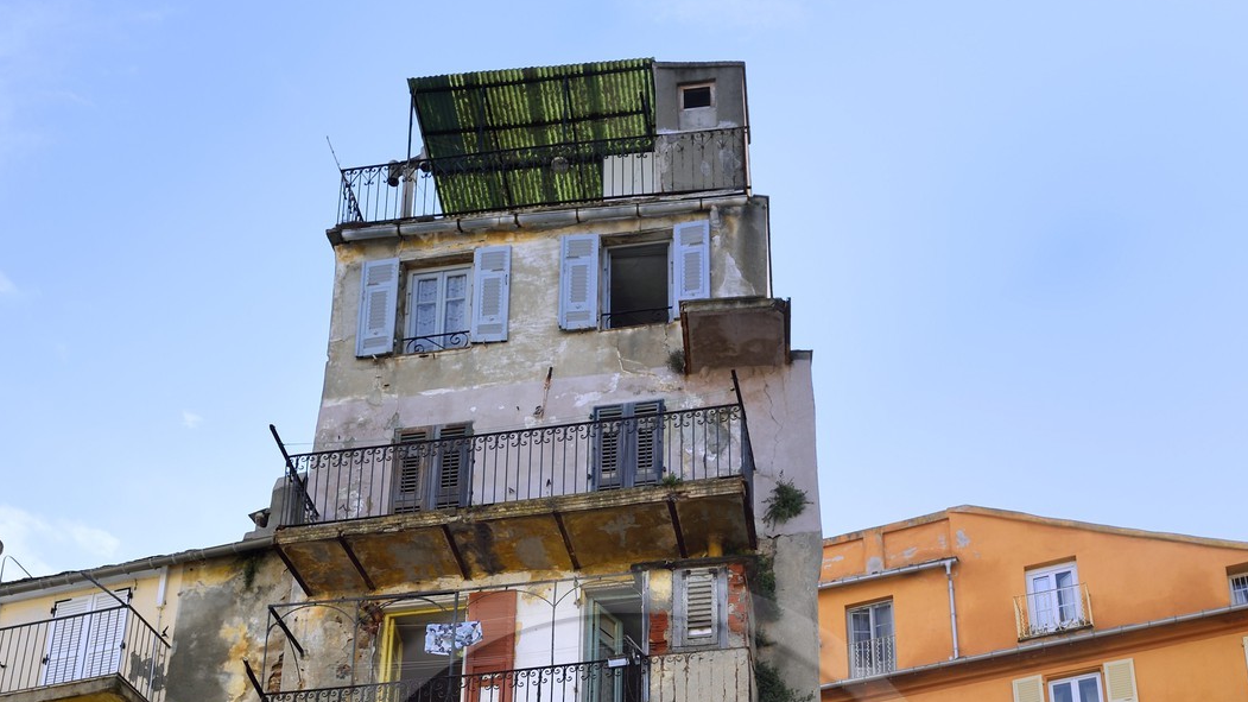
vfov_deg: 21.1
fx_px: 1688
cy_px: 942
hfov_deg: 40.6
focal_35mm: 51
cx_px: 628
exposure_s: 1/320
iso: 200
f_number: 8
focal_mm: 32
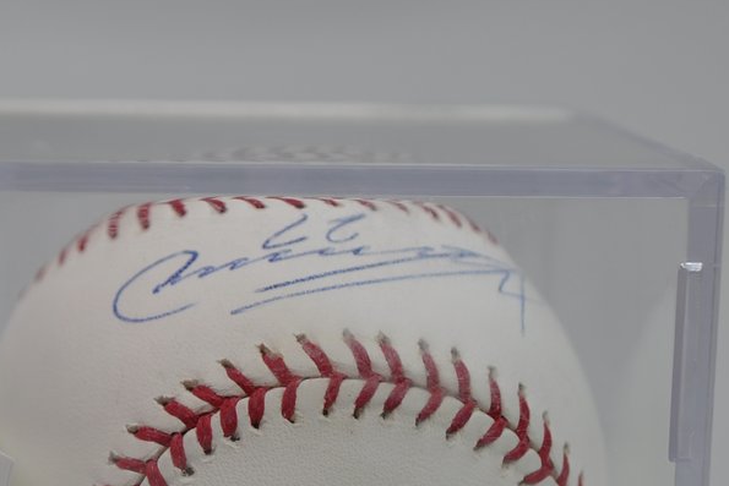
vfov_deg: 7.9
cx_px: -100
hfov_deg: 11.7
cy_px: 515
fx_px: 3484
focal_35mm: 172
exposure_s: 1/80
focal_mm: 40
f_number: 4.5
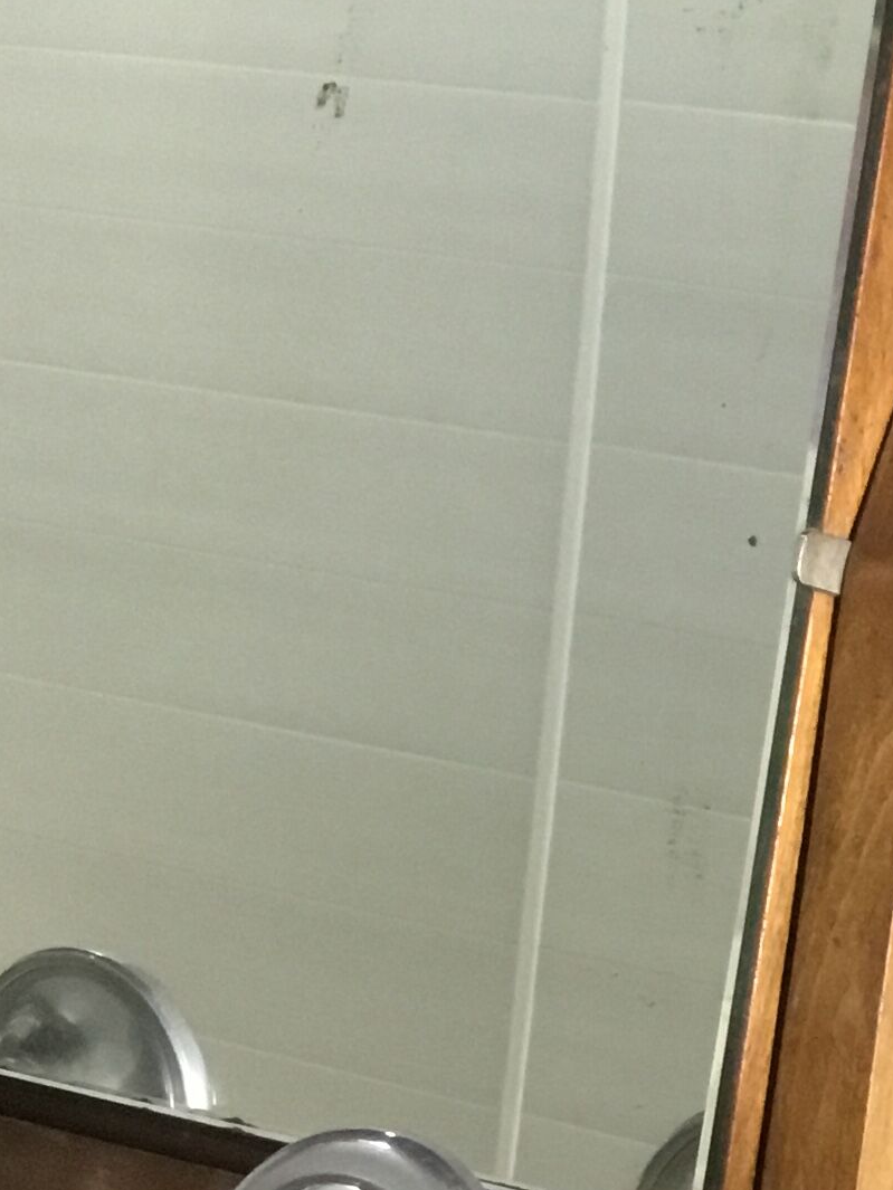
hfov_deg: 14.5
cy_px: 508
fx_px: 3267
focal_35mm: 95
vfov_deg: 20.6
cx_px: 1328
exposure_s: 1/33
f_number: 2.4
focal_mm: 3.3
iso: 160
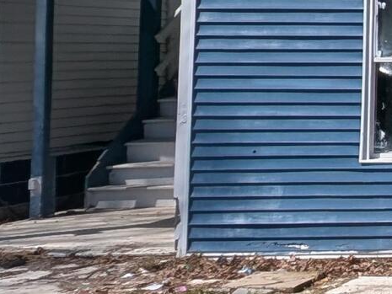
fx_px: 951
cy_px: -7
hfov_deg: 14.7
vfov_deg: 17.1
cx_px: 939
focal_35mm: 84
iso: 49
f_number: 2.2
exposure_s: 1/2475
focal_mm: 1.95
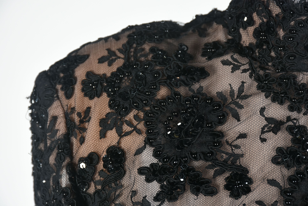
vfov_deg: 8.7
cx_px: 154
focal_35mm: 158
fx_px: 1349
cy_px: 103
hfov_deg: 13.0
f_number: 10
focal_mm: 105
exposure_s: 1/60
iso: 320
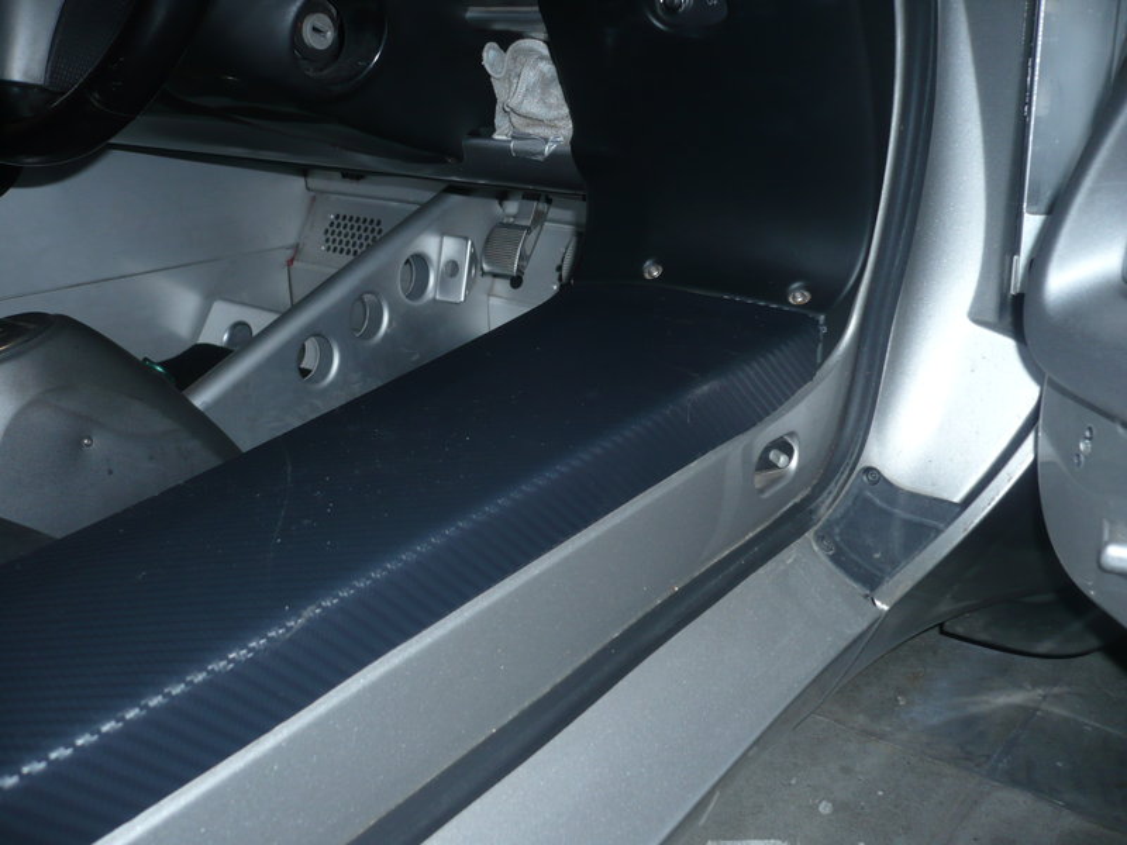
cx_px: 564
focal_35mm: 35
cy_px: 422
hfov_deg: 52.6
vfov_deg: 40.7
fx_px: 1140
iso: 100
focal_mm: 5.8
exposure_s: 1/30
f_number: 2.8
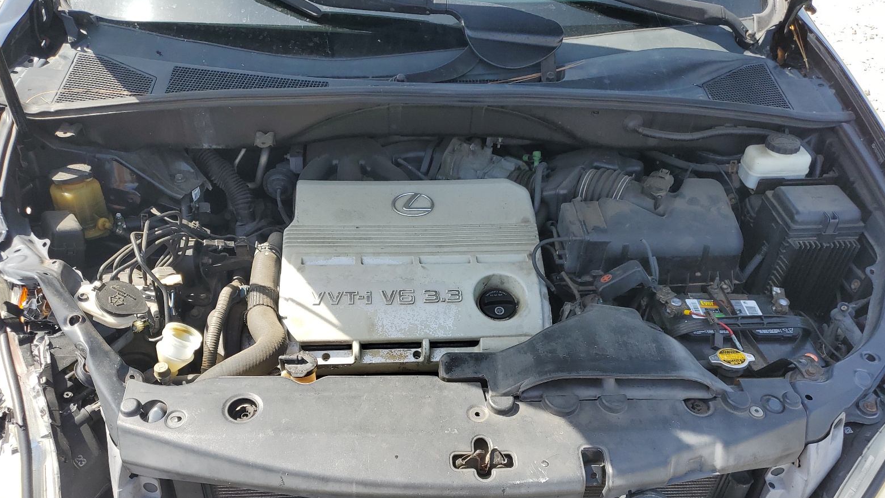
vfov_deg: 40.0
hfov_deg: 66.1
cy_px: 301
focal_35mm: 29
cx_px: 435
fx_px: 680
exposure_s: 1/909
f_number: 1.5
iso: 50
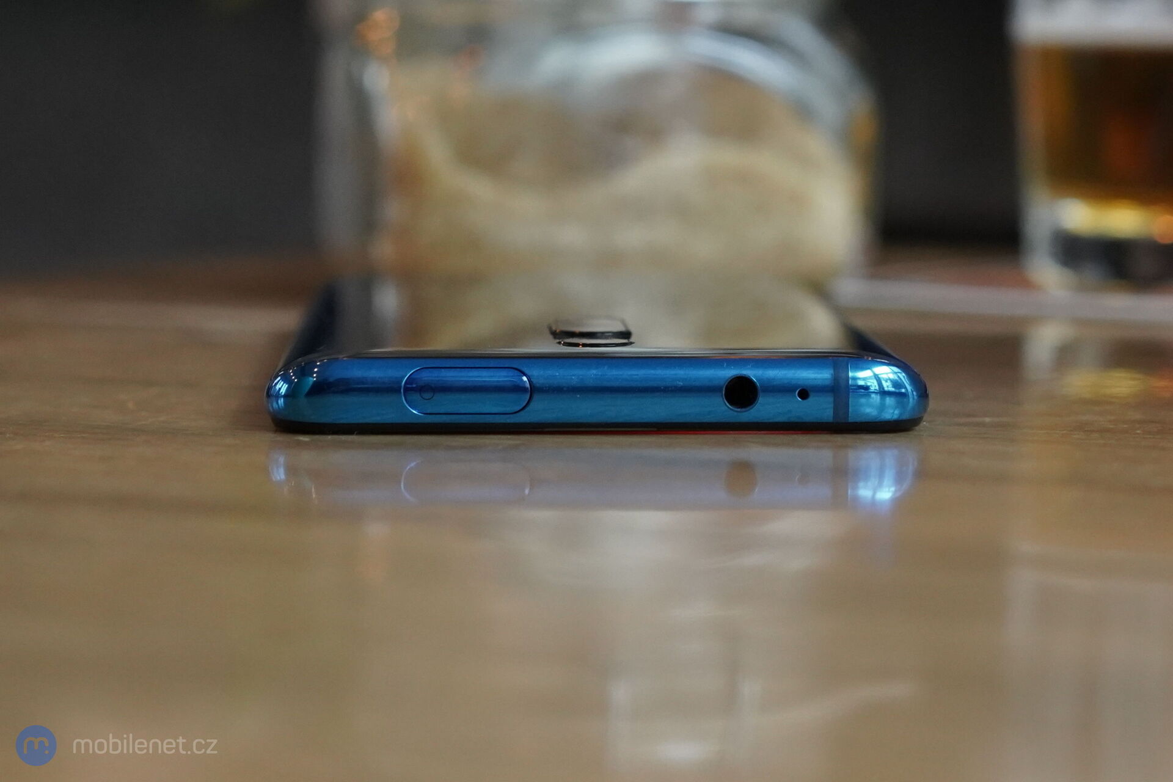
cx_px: 586
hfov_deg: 36.2
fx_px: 1792
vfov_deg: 24.6
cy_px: 391
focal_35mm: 55
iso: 3200
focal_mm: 55
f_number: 5
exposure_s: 1/160
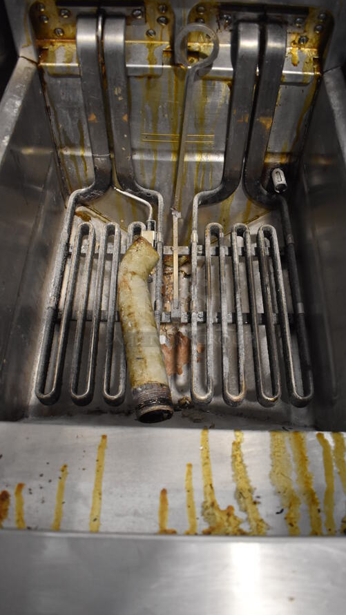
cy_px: 311
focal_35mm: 29
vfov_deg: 66.1
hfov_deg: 40.2
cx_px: 183
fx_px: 473
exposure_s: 1/125
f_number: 3.5
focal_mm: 18
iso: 2200
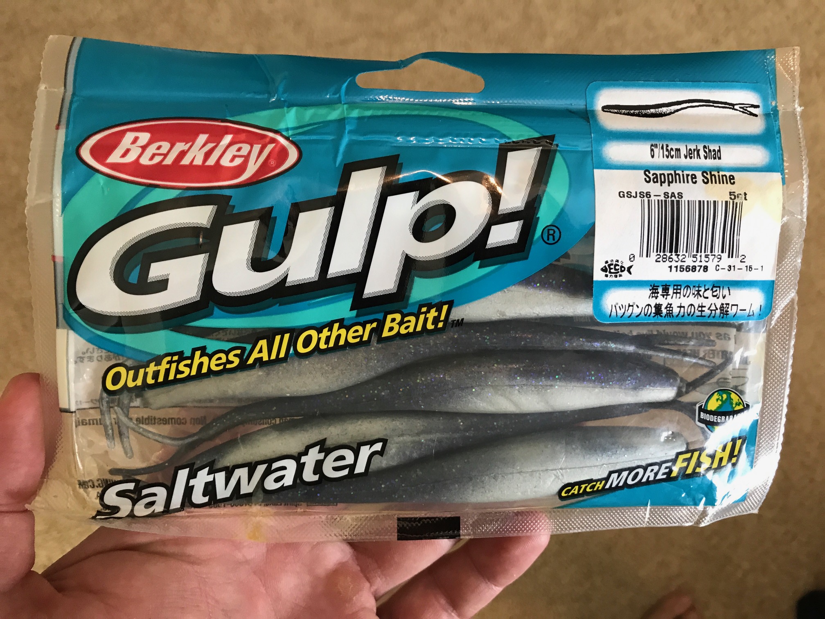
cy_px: 310
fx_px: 667
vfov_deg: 49.7
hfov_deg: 63.4
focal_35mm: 28
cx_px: 412
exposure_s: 1/15
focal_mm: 3.99
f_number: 1.8
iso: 40
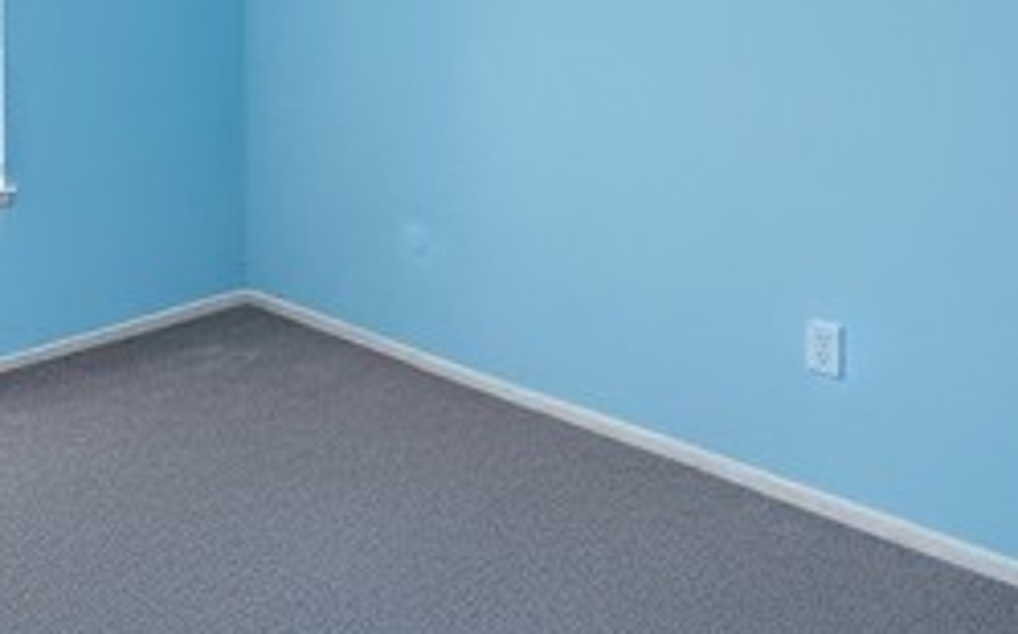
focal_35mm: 42
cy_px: -112
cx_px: 217
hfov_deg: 45.1
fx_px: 1164
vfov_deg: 27.1
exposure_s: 1/40
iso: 160
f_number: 22
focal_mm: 16
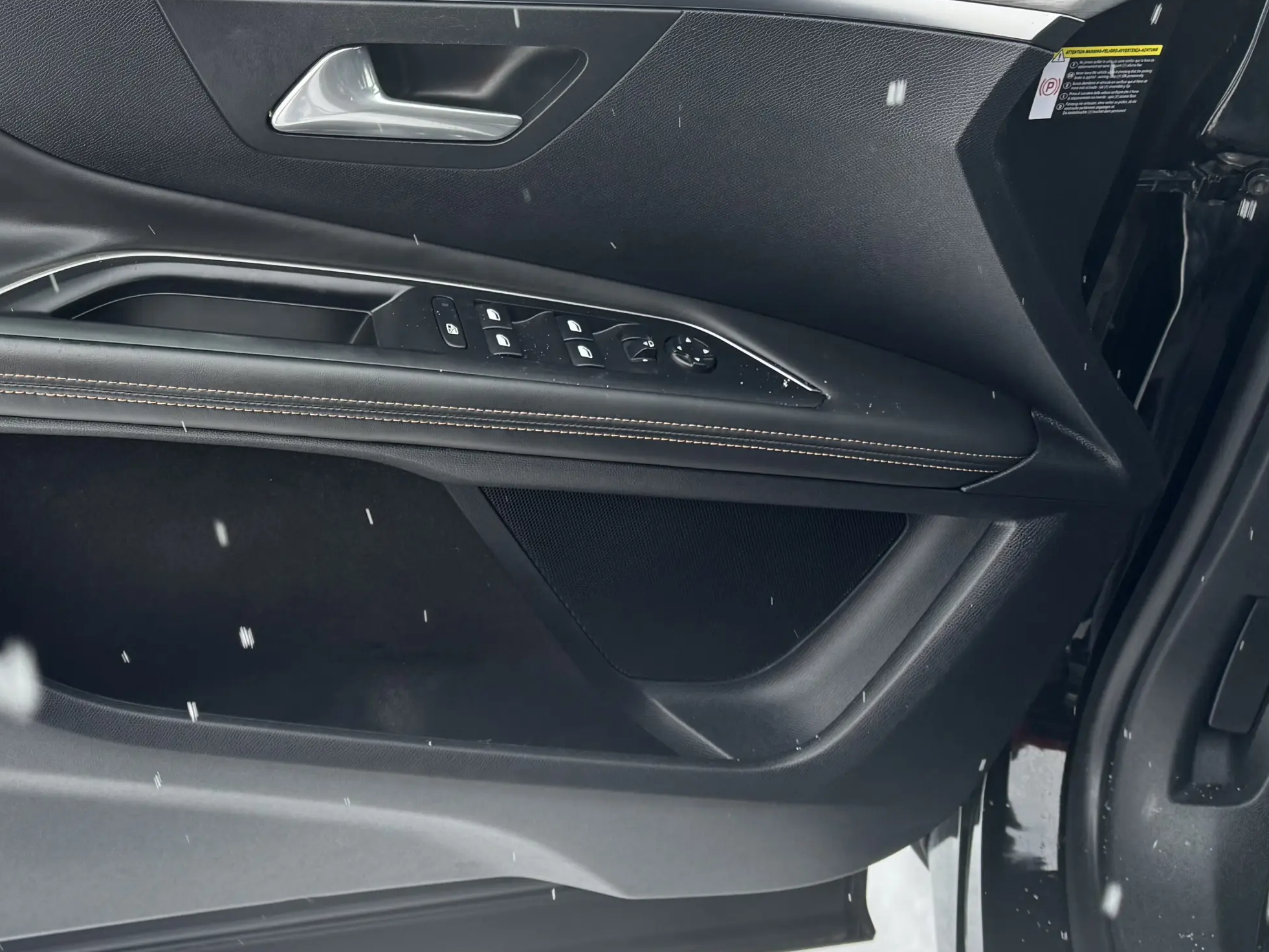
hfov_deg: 38.6
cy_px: 406
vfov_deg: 30.8
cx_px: 219
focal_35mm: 47
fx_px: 1723
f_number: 1.78
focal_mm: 6.76
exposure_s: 1/121
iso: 100
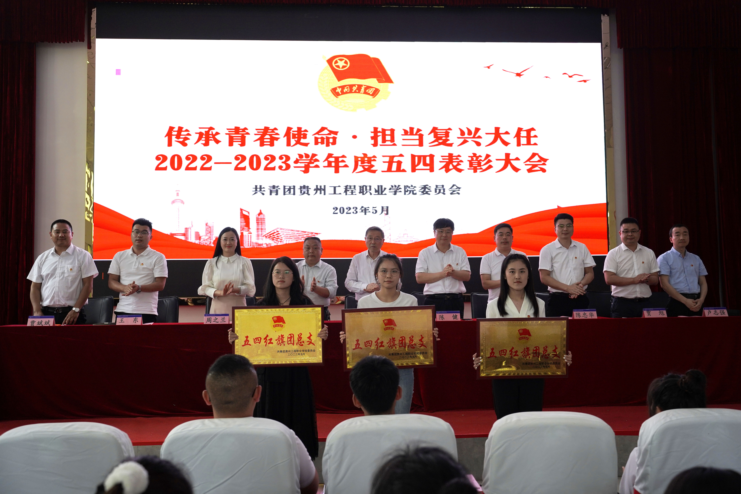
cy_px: 247
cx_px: 370
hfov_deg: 58.7
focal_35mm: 32
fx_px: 659
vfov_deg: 41.1
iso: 500
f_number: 4
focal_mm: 32
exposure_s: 1/160
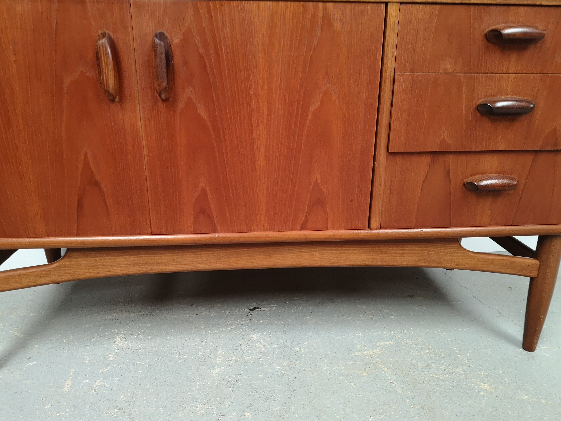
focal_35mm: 27
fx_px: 438
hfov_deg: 65.3
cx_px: 280
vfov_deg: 51.4
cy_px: 210
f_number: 1.8
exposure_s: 1/33.3
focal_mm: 5.58
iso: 400
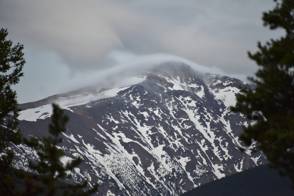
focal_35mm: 300
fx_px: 2450
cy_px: 98
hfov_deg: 6.9
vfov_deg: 4.6
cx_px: 147
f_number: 5.6
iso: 1100
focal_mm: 300
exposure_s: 1/640
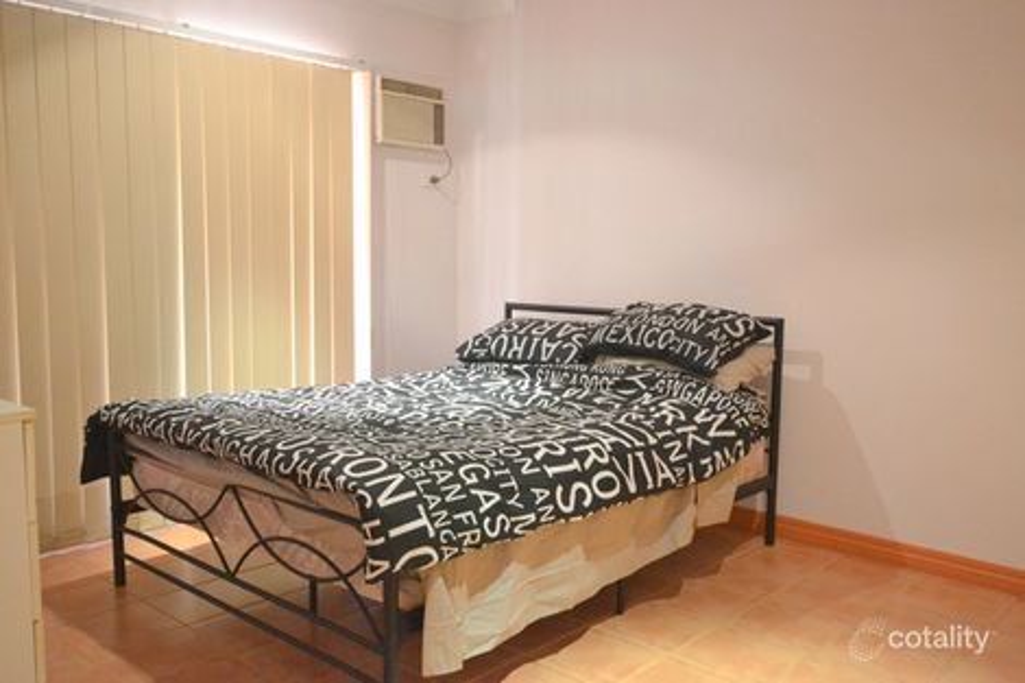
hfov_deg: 61.9
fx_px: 854
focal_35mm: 30
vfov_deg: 43.6
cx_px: 512
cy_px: 342
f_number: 5.6
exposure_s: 1/15
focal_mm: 20
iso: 3200
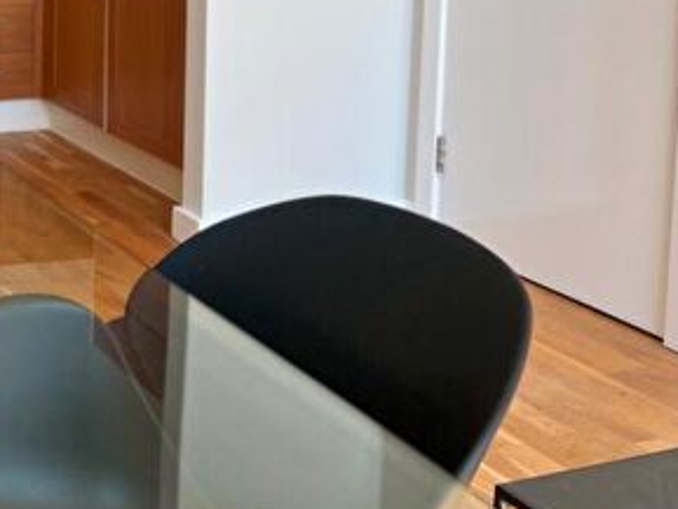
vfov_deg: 22.1
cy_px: -48
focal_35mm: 63
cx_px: -30
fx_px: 1234
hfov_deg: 28.4
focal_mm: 5.7
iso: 32
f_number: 1.5
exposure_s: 1/148
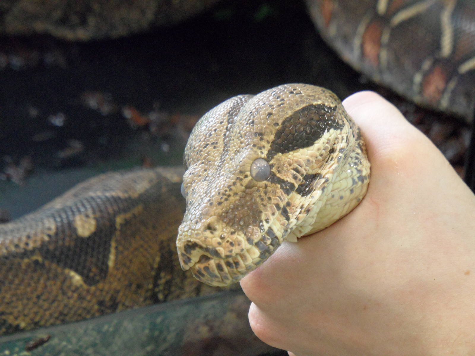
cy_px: 178
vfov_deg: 12.3
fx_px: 1647
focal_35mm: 120
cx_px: 238
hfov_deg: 16.4
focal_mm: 20
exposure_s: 1/10
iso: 400
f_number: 4.4
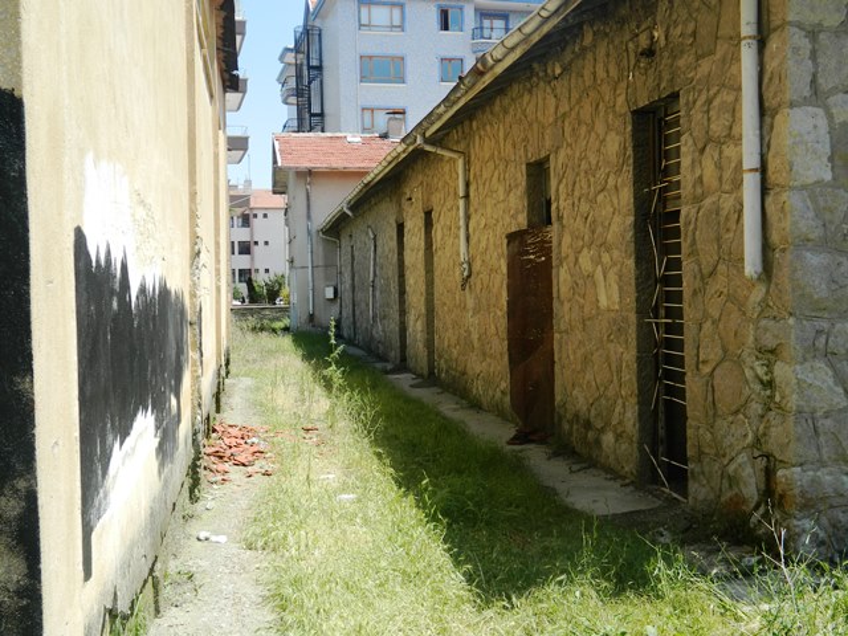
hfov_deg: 45.8
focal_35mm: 41
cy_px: 318
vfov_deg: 35.1
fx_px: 1004
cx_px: 424
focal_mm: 7.3
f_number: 3.5
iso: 80
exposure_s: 1/400
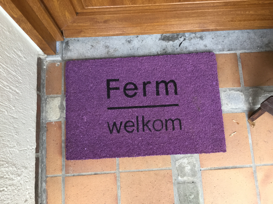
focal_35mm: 31
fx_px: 244
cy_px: 102
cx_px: 136
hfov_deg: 58.4
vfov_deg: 45.4
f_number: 2.4
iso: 40
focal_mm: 3.3
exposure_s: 1/33
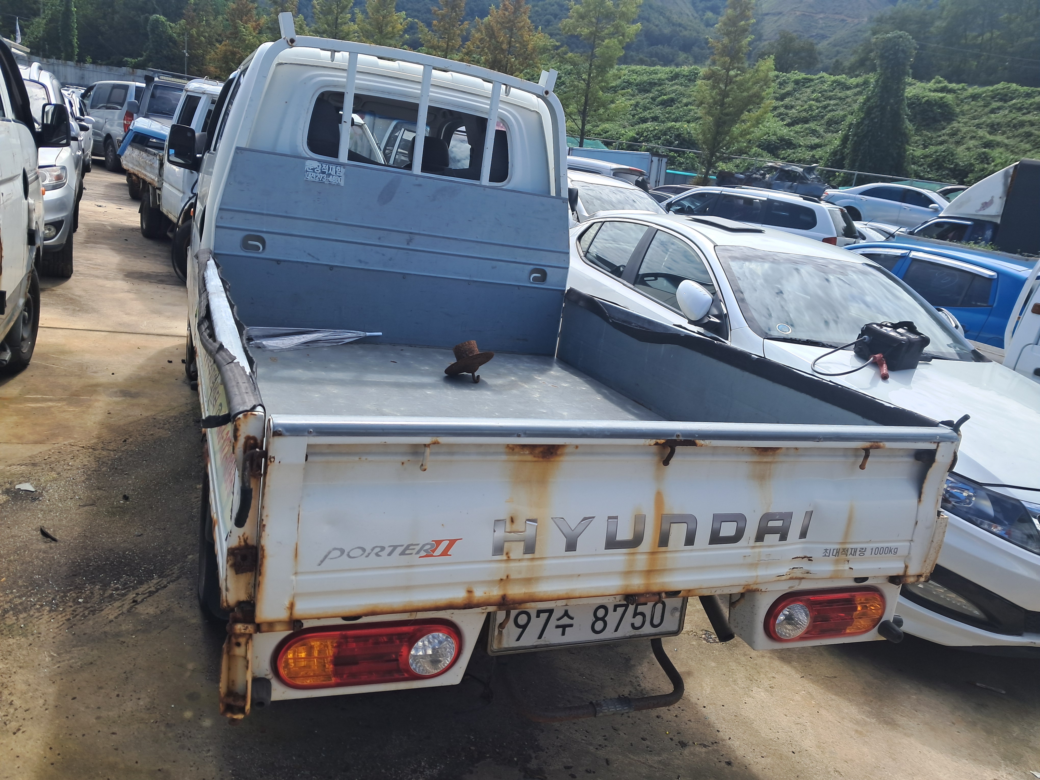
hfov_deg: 65.3
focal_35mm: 27
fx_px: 811
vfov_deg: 51.4
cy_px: 390
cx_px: 520
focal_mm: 4
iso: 50
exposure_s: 1/664
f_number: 1.8
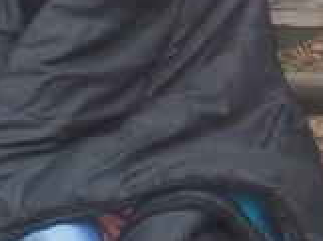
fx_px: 2635
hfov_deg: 7.0
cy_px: -153
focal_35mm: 283
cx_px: 409
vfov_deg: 5.2
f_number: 4
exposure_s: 1/90
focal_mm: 10.8
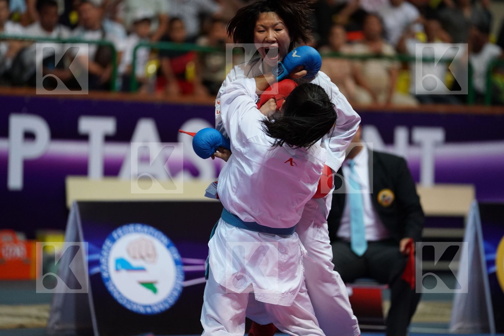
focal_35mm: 200
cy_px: 168
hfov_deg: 10.3
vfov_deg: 6.9
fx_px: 2800
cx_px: 252
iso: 4000
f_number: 2.8
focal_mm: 200
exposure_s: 1/1000
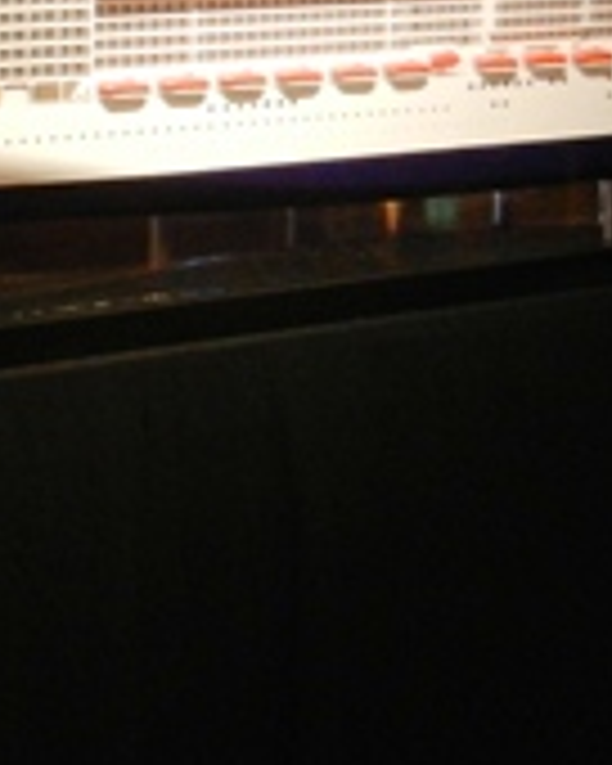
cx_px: -225
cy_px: -63
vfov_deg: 19.9
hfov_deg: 15.7
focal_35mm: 92
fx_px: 2083
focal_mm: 4.5
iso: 400
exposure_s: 1/6
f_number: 3.5
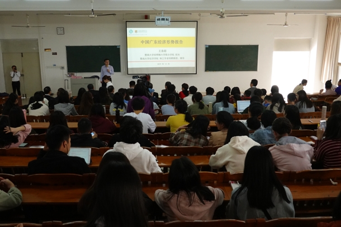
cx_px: 170
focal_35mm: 40
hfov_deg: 48.5
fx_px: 379
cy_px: 114
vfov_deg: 33.4
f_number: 4
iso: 2000
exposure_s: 1/250
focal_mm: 14.99
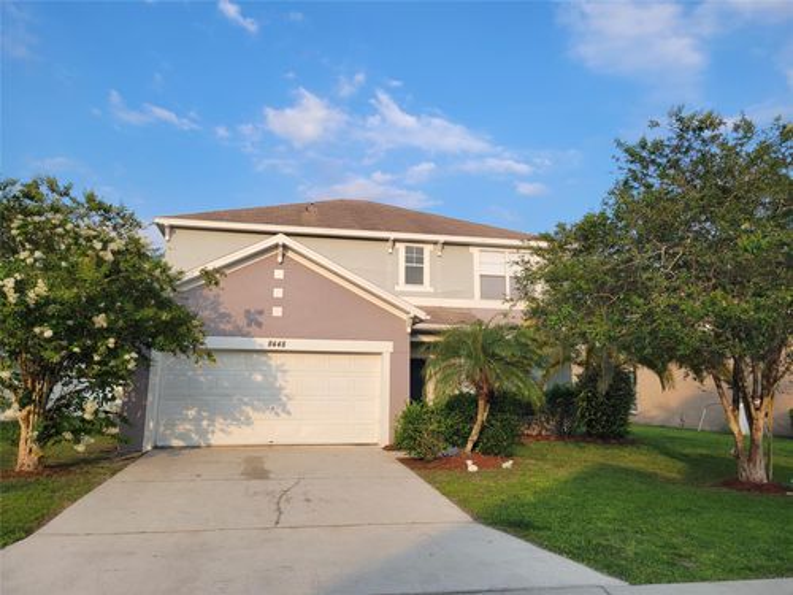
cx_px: 396
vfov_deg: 53.1
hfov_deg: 67.3
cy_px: 298
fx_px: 596
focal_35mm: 26
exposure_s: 1/1114
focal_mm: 5.4
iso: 40
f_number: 1.8
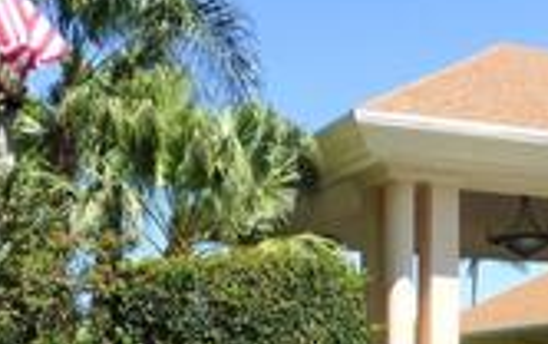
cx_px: 340
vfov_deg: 25.4
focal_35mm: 51
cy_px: 155
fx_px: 762
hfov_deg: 39.3
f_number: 2.8
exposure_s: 1/1000
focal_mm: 3.58
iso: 100
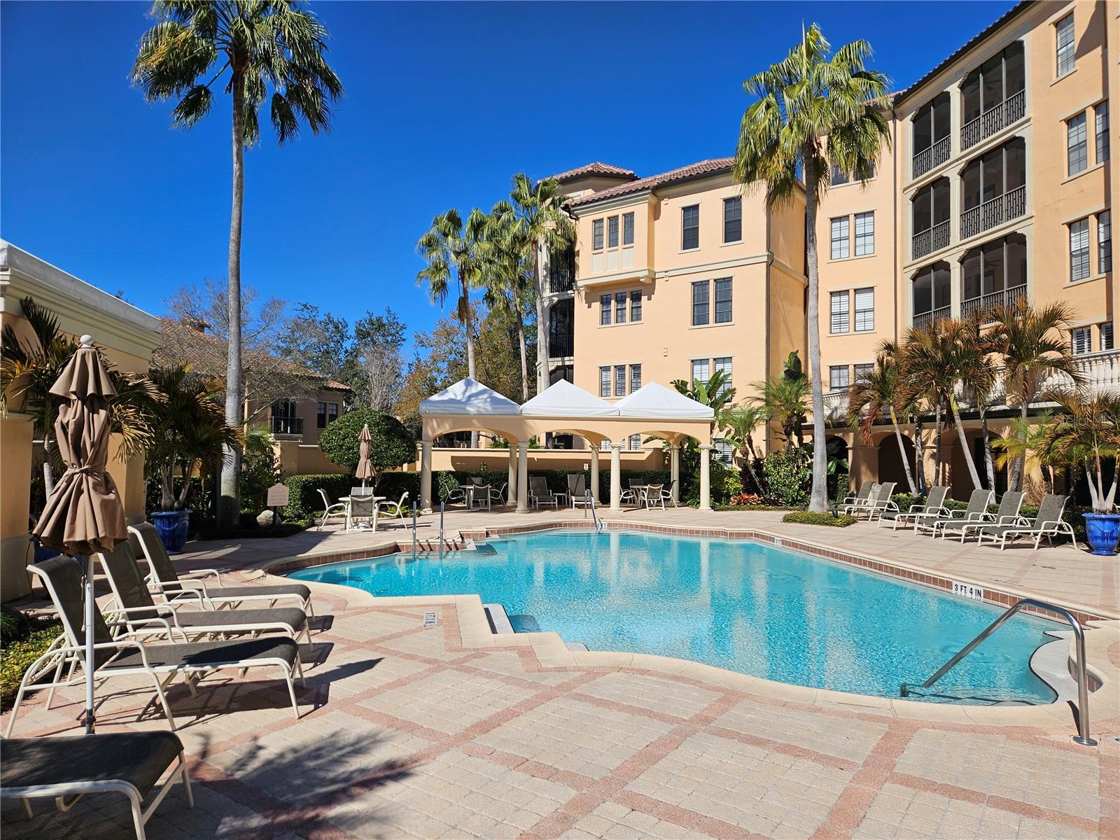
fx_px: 744
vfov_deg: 58.9
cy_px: 420
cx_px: 560
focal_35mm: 23
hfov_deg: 73.9
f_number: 1.8
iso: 25
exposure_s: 1/3945
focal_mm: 5.4
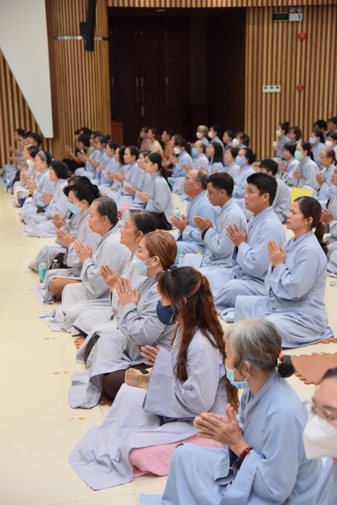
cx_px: 168
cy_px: 252
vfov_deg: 30.9
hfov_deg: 20.9
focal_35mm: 65
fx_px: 912
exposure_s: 1/160
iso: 1600
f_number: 4.5
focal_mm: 65
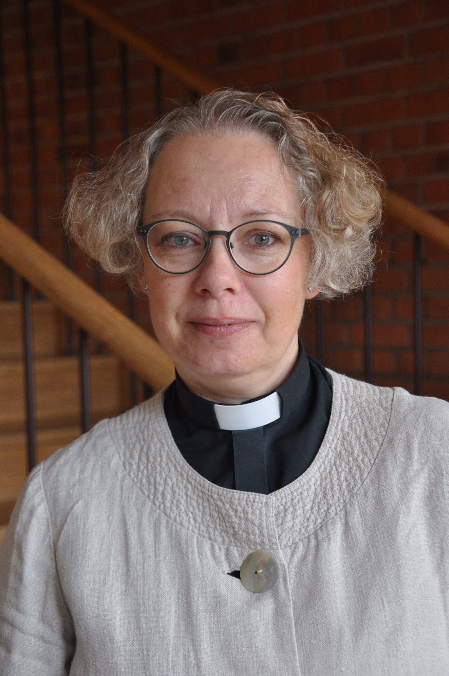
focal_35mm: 75
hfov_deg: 18.1
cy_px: 338
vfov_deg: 27.0
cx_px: 224
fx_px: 1407
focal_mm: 50
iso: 400
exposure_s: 1/40
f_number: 5
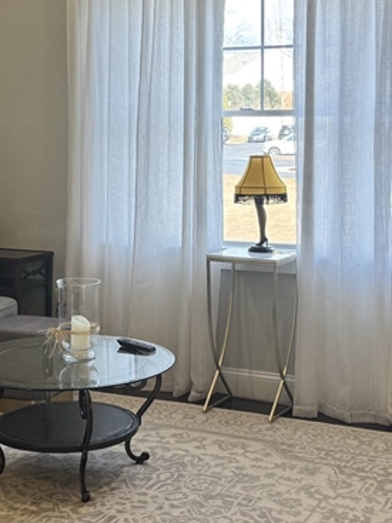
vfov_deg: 28.8
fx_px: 1012
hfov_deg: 21.9
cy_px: 174
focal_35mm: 67
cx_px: 153
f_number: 1.78
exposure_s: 1/120
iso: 80
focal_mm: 6.76
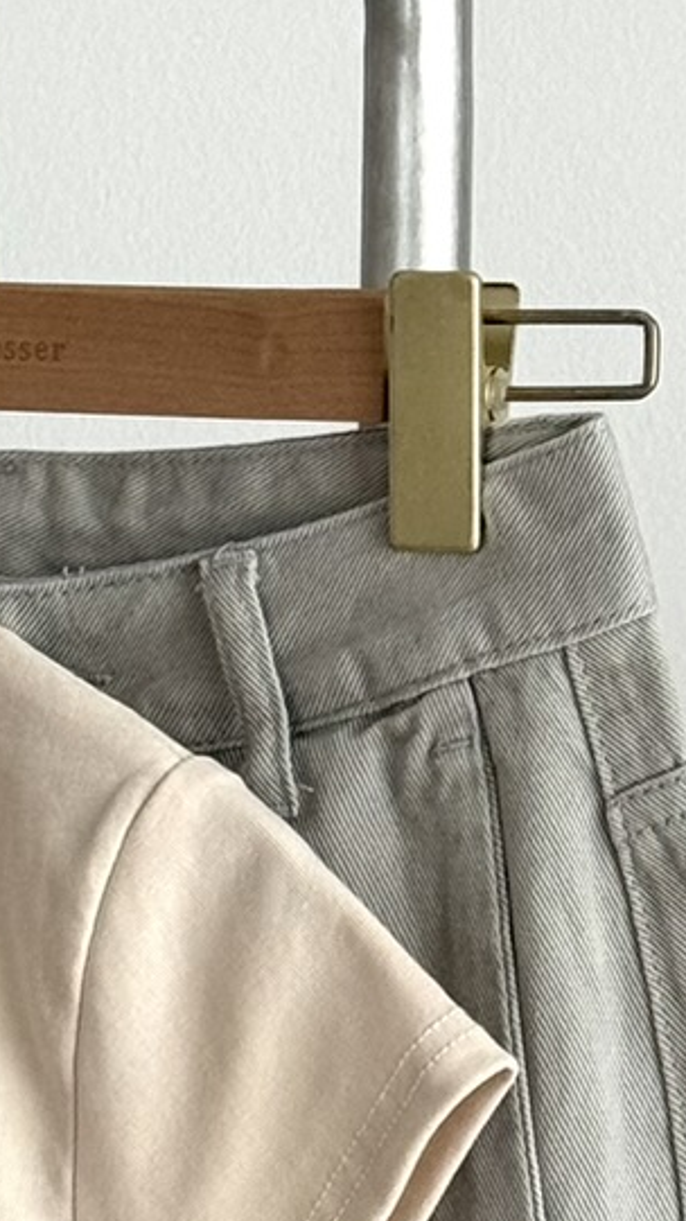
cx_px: -282
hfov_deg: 6.1
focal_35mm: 198
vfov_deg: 10.9
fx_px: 6408
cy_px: 930
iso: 160
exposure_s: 1/60
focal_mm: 6.76
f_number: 1.78
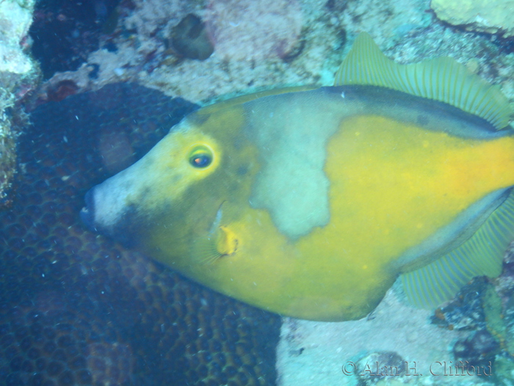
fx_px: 1782
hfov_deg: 16.4
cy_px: 193
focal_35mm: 120
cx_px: 257
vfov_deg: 12.3
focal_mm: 21.5
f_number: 4.9
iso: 180
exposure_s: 1/60
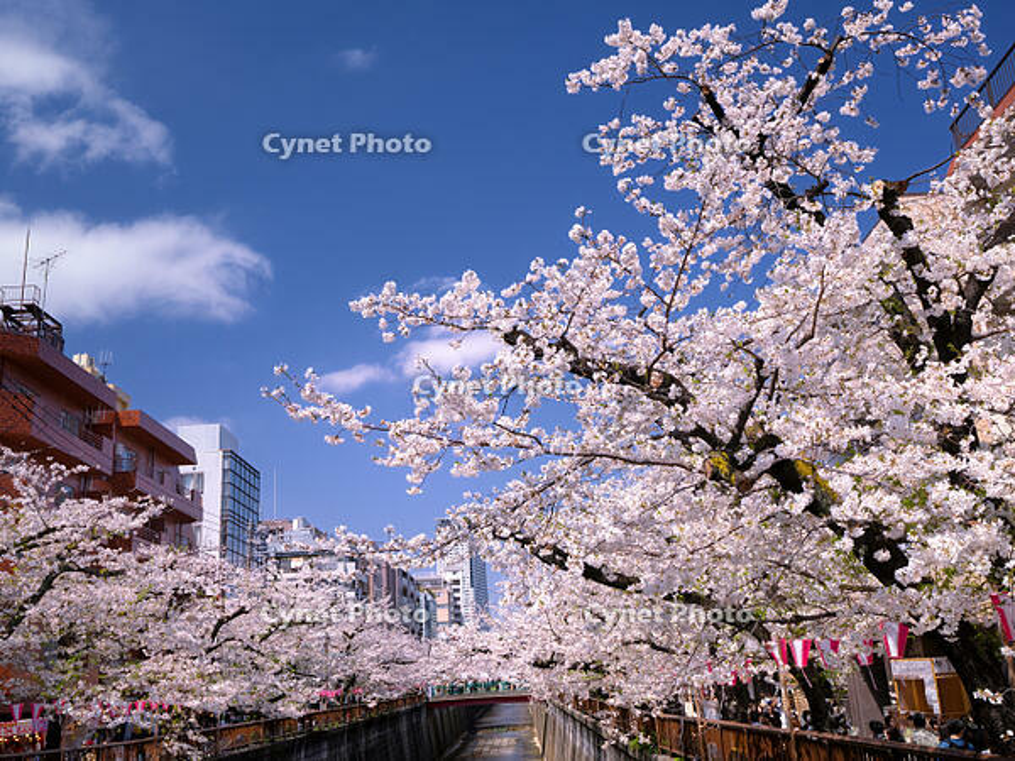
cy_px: 380
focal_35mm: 34
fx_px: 997
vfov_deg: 41.8
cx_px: 508
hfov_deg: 54.0
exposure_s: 1/160
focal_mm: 17
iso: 200
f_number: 8
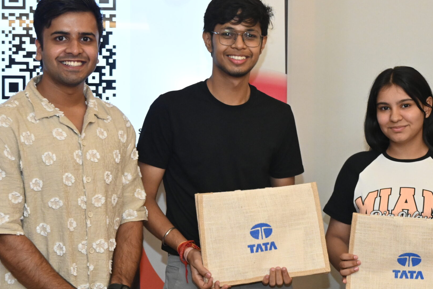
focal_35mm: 106
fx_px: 1272
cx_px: 291
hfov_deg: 19.3
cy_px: 180
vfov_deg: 12.9
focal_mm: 45
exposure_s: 1/60
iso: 2500
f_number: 4.8
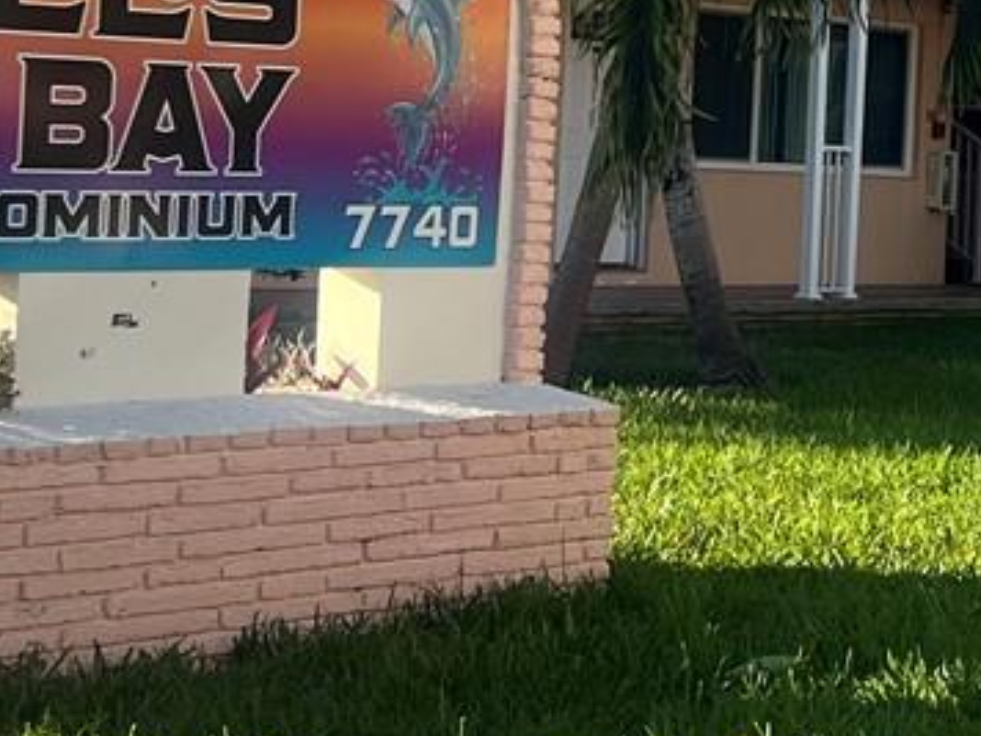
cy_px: 39
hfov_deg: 16.1
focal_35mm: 117
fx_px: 3316
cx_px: 1210
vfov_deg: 12.5
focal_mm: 5.7
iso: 50
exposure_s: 1/2123
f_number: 1.5
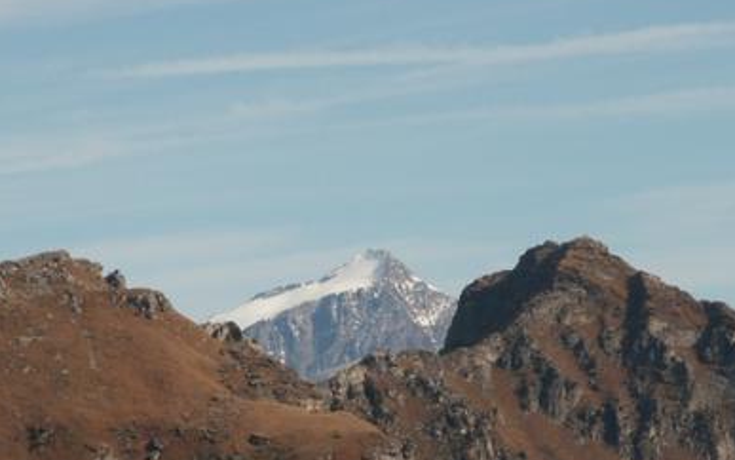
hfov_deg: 6.8
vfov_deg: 4.3
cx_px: 346
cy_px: 308
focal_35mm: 307
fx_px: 6150
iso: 50
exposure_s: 1/200
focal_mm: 28.68
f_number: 8
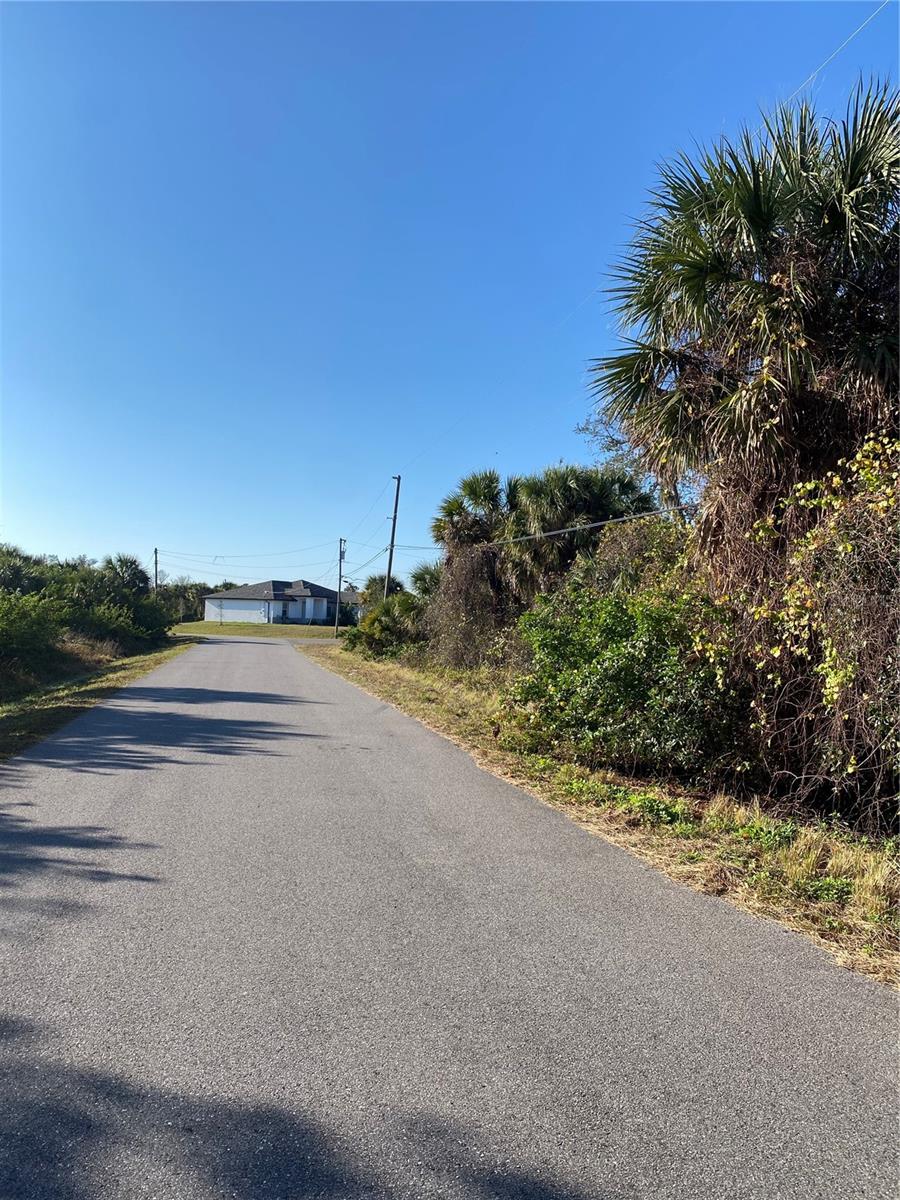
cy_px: 600
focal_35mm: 26
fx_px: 901
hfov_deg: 53.1
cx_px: 450
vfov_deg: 67.3
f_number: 1.8
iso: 32
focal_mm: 4.25
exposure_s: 1/2571
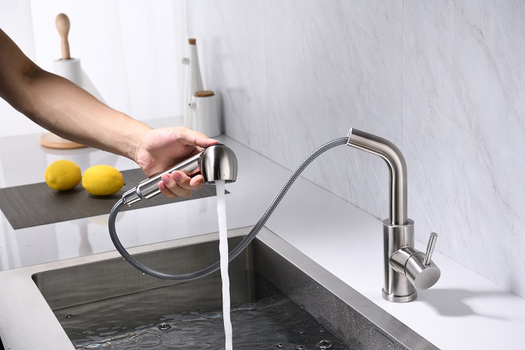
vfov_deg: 19.5
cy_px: 175
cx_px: 262
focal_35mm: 70
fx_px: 1021
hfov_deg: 28.8
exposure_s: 1/100
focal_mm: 70
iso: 100
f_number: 10
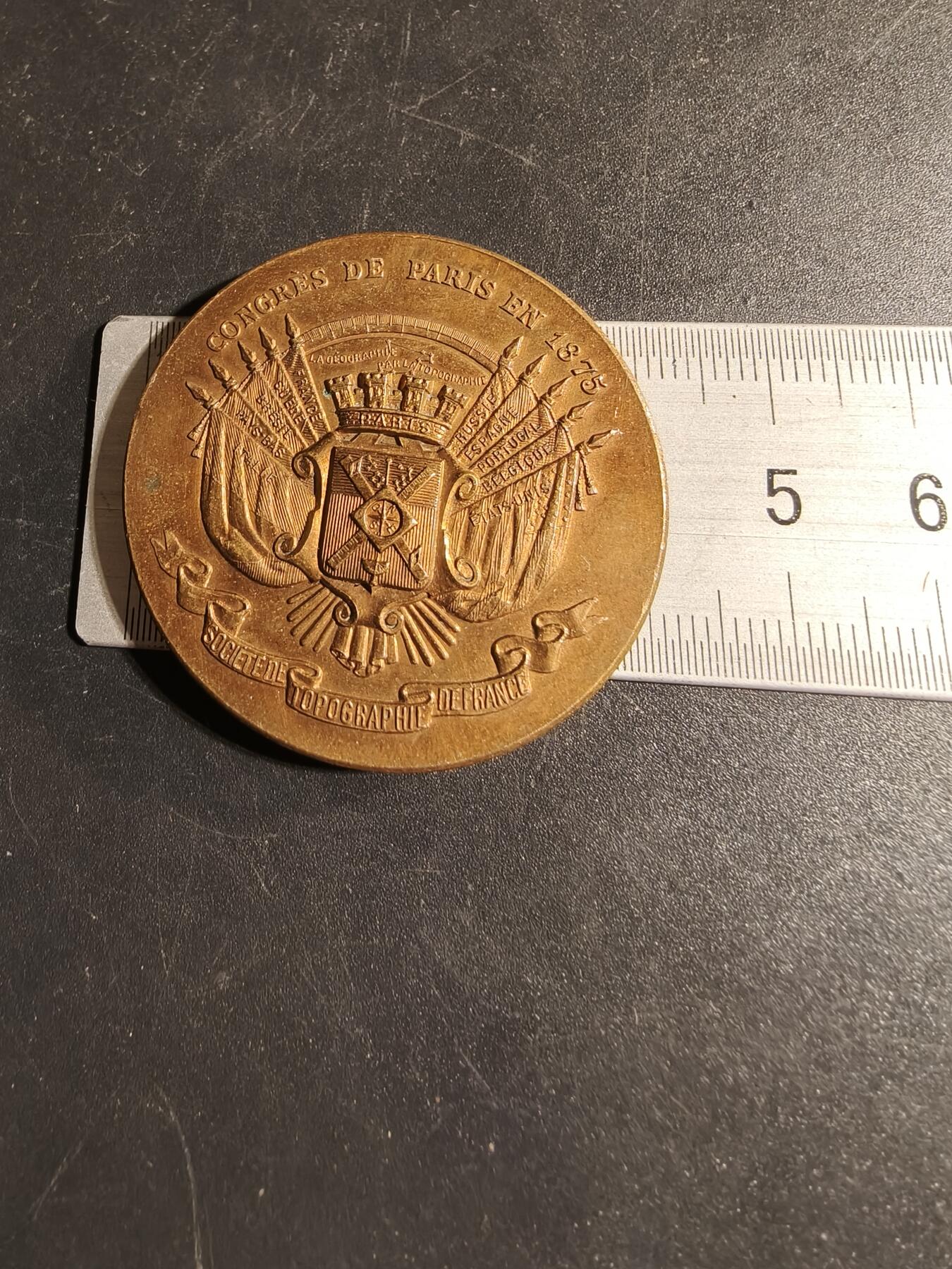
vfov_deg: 73.9
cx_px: 476
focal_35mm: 23
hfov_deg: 58.9
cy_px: 634
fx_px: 843
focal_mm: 2.32
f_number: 2
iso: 200
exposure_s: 1/100
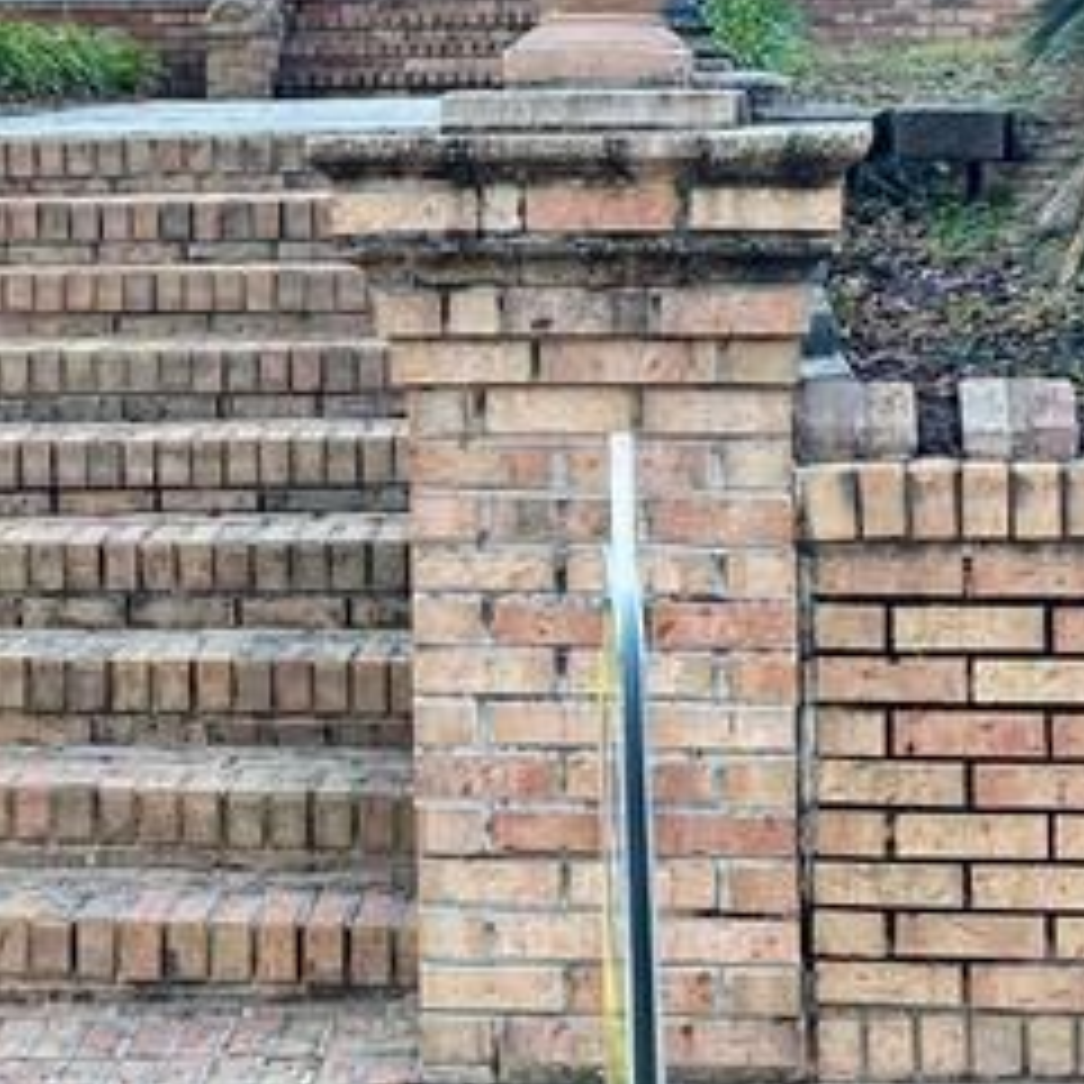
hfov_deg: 18.3
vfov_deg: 18.3
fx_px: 3330
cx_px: 207
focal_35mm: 94
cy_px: 238
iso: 32
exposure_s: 1/165
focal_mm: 5.1
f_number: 1.6
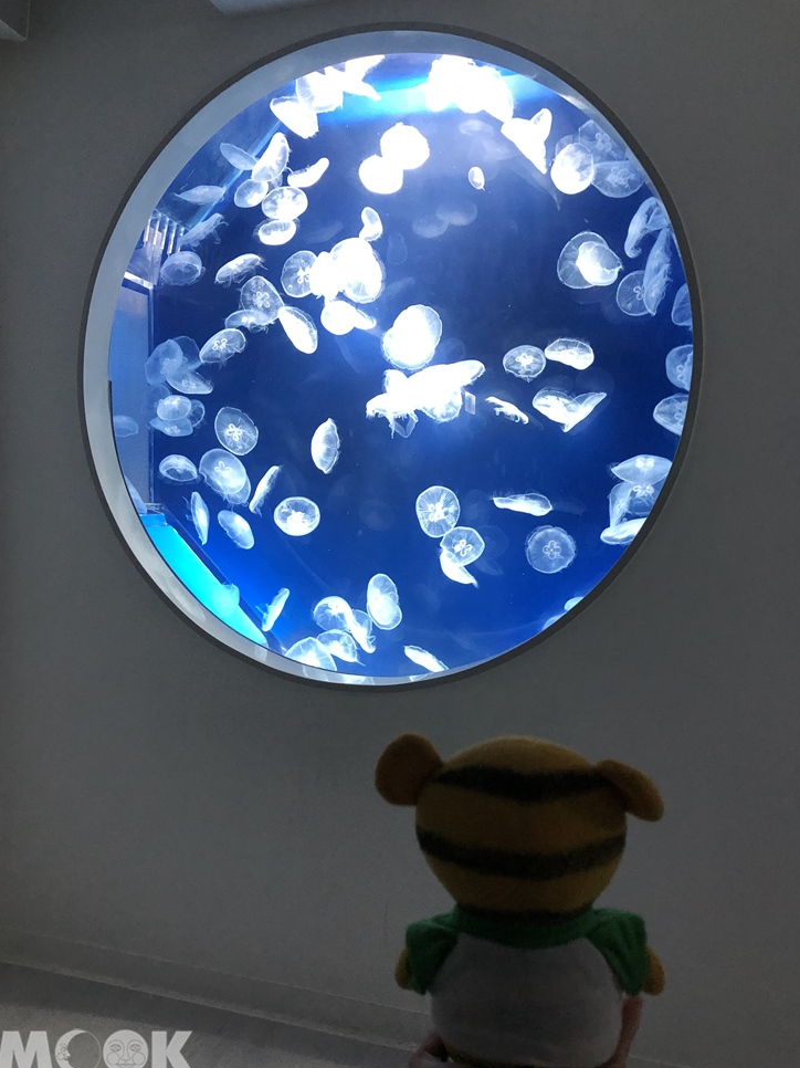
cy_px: 536
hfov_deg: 48.2
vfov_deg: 61.7
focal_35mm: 29
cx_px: 398
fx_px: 894
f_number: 1.8
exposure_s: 1/11
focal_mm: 3.99
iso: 100
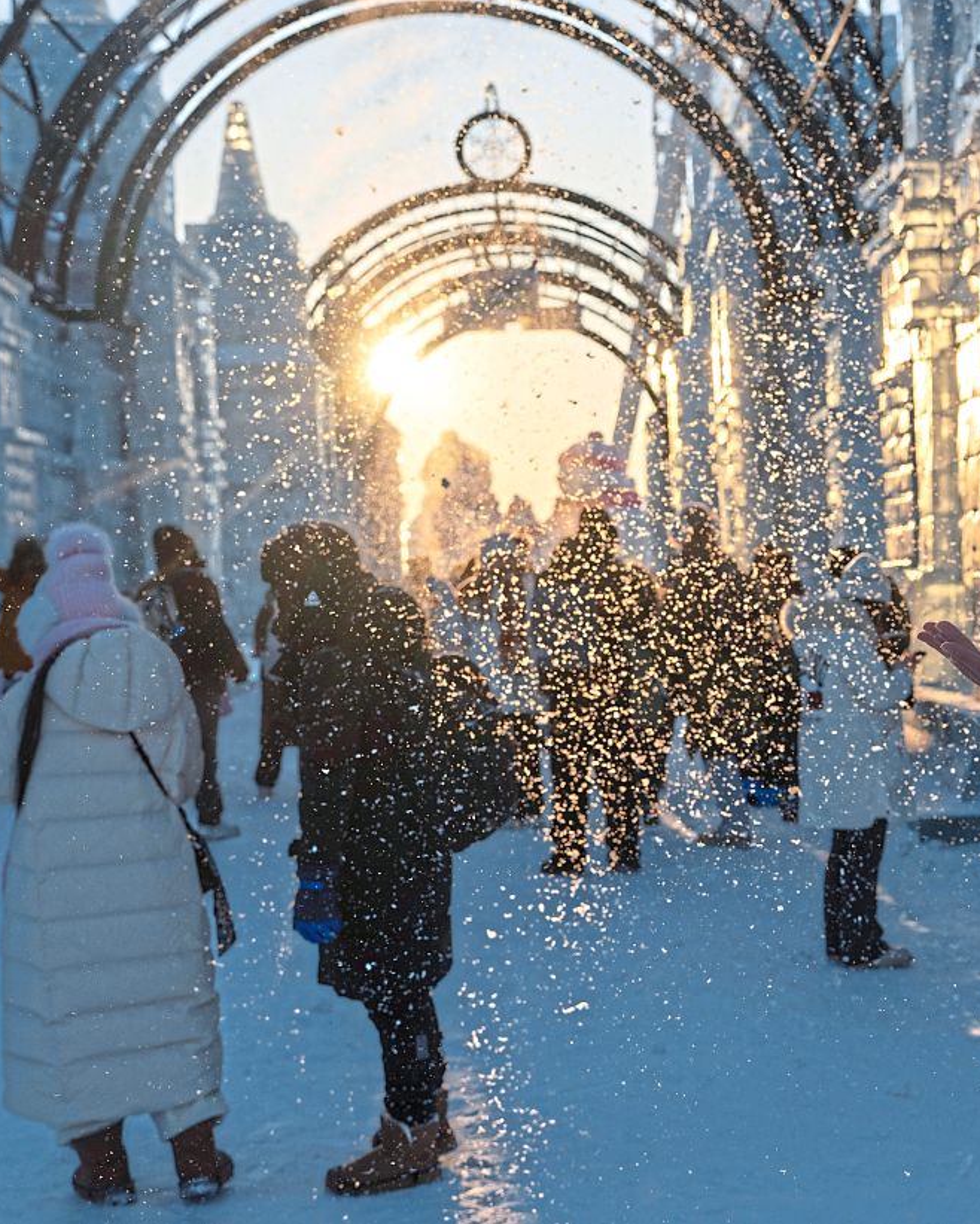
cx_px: 824
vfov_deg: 32.5
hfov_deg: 25.7
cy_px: 611
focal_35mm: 58
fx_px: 2102
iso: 160
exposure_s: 1/800
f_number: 5.6
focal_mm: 41
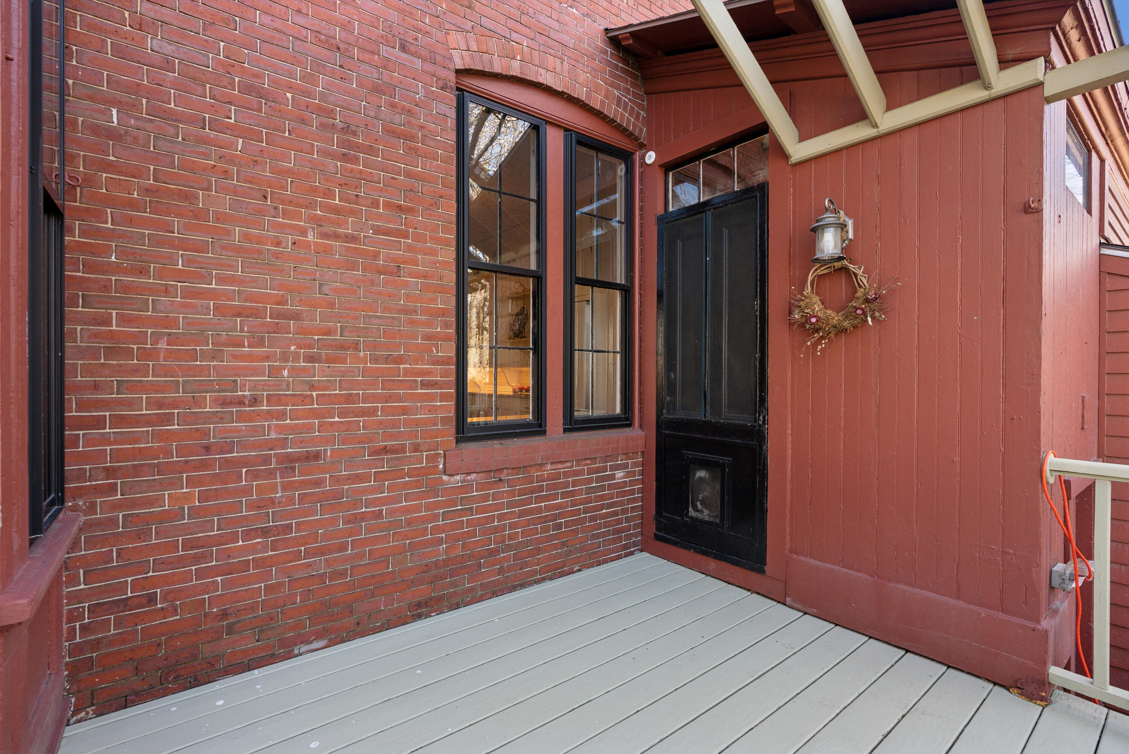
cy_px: 377
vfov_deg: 73.8
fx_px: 502
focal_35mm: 16
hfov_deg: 96.7
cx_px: 564
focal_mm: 16
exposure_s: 1/40
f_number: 7.1
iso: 320
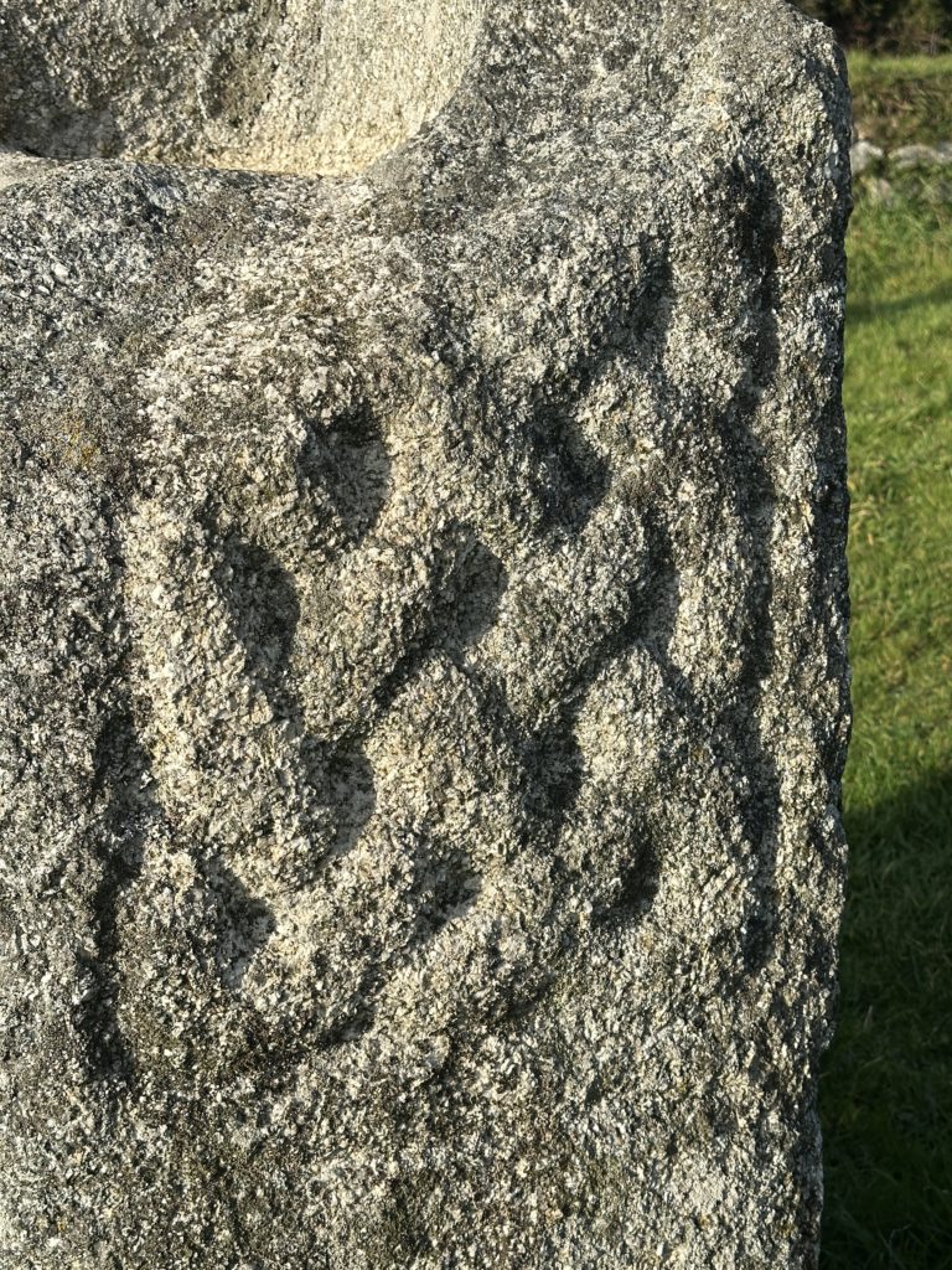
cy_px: 635
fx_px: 1760
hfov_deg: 30.3
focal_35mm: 48
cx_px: 476
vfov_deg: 39.7
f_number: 1.78
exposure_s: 1/2114
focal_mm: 6.86
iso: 64
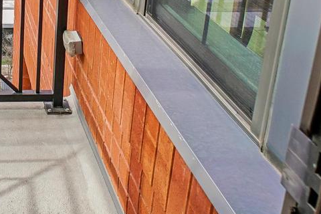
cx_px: -31
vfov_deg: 24.1
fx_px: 441
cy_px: -61
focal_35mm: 50
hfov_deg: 34.6
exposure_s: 1/160
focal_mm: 11
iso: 125
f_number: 4
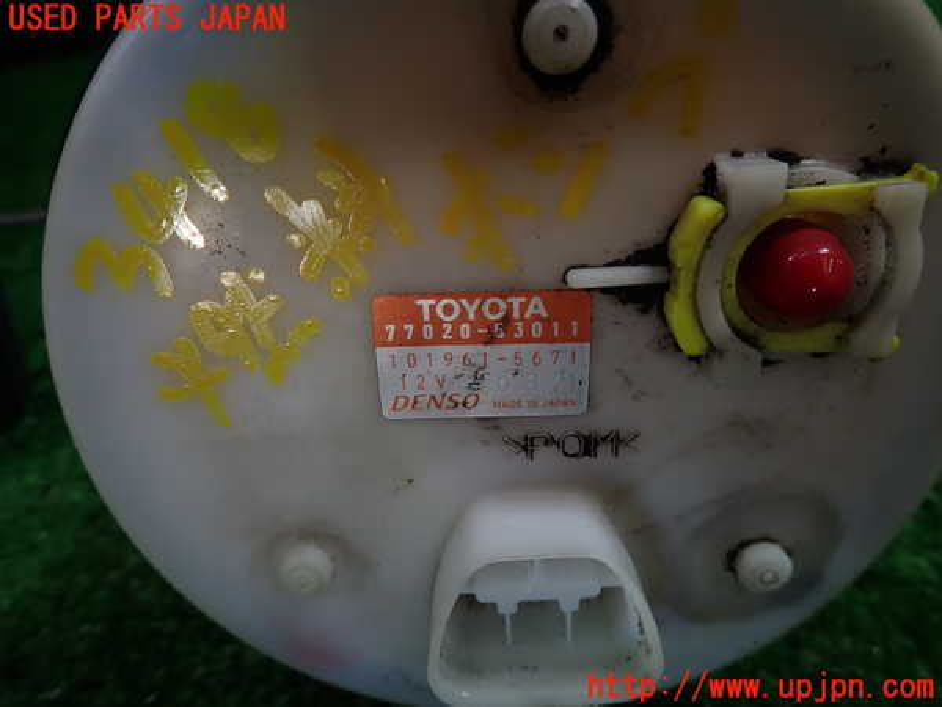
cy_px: 354
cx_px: 471
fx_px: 680
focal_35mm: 25
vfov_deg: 54.9
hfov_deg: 69.4
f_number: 2
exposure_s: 1/60
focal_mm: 4.5
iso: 100
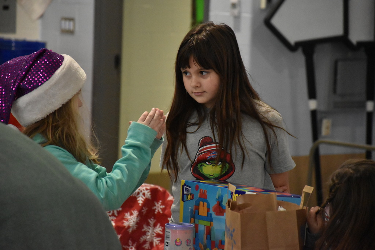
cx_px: 188
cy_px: 125
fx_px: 2188
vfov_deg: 6.5
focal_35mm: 210
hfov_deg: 9.8
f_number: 5.6
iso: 6400
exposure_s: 1/320
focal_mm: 140
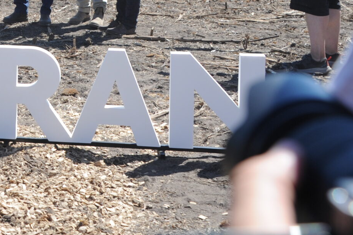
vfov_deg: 13.7
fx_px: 951
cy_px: -36
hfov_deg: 19.8
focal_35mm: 97
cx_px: -69
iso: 320
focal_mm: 35
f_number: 5.6
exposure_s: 1/640
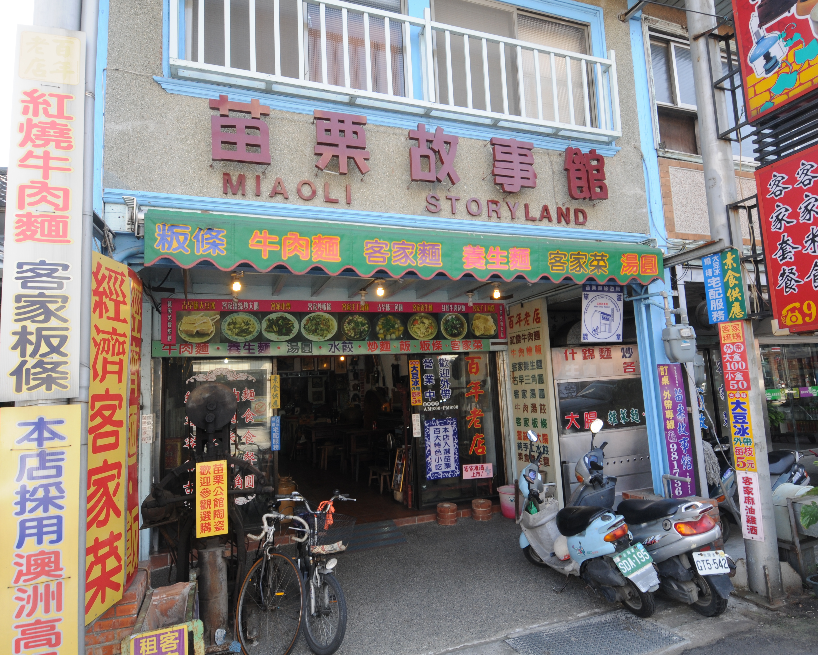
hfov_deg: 77.6
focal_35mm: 21
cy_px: 324
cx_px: 421
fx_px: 508
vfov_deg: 65.5
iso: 200
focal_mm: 12
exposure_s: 1/25
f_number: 9
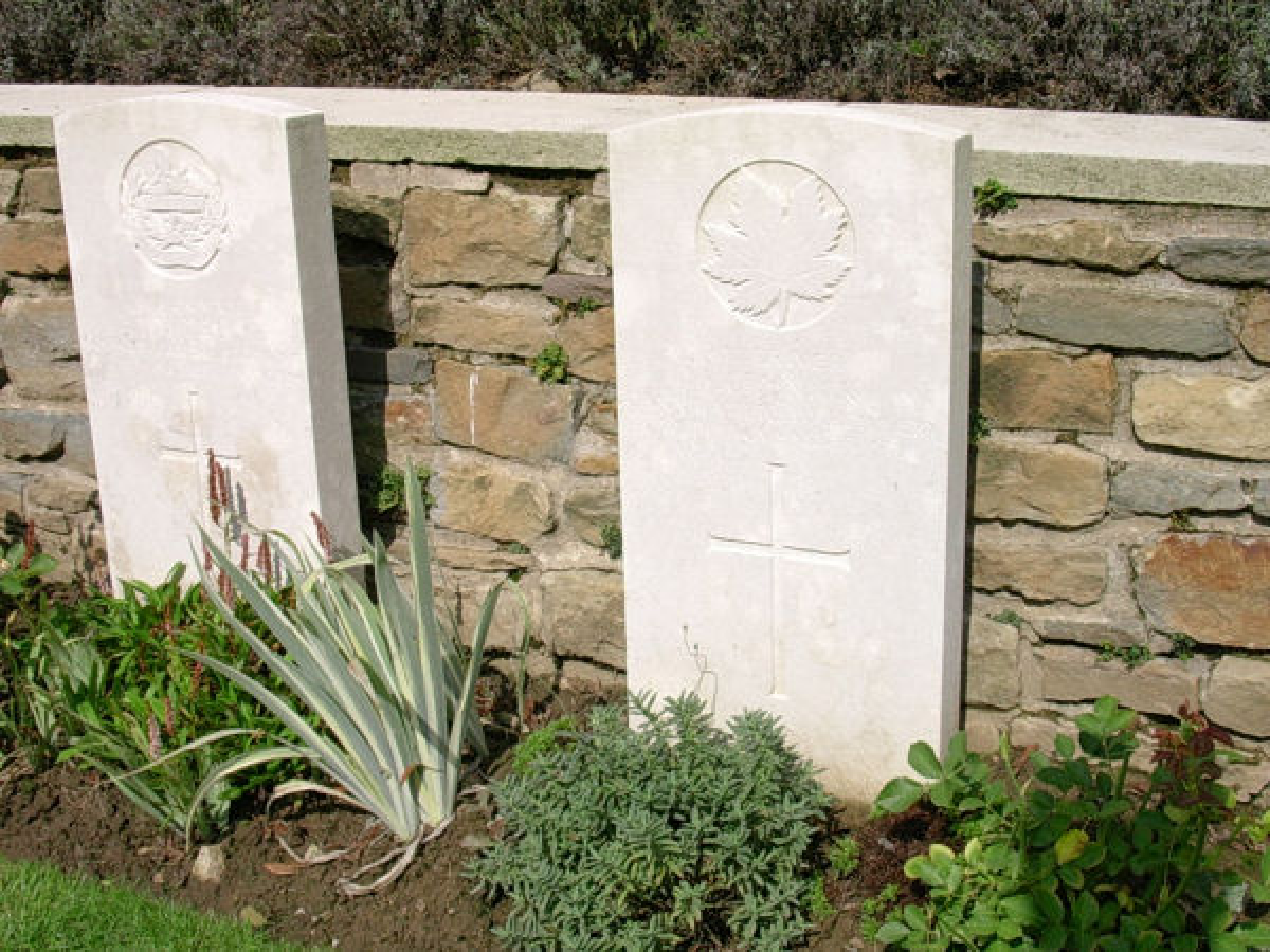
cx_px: 635
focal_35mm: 45
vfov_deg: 32.2
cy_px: 476
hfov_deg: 42.1
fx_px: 1651
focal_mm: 6.7
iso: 70
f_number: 5.8
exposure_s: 1/527
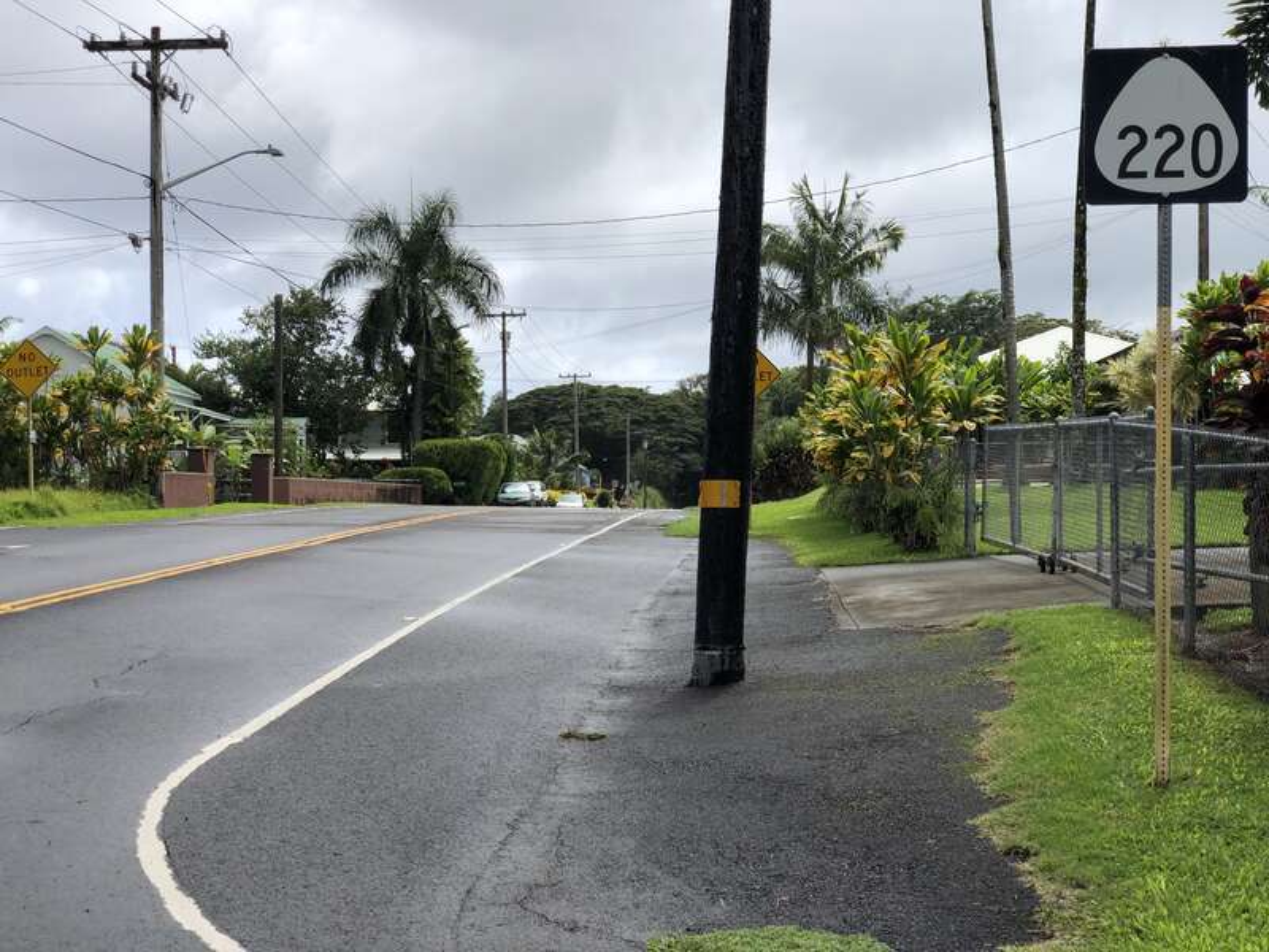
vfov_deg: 28.0
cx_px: 634
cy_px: 476
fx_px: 1906
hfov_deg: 36.8
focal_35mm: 52
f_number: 2.4
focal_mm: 6
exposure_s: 1/1080
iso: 16
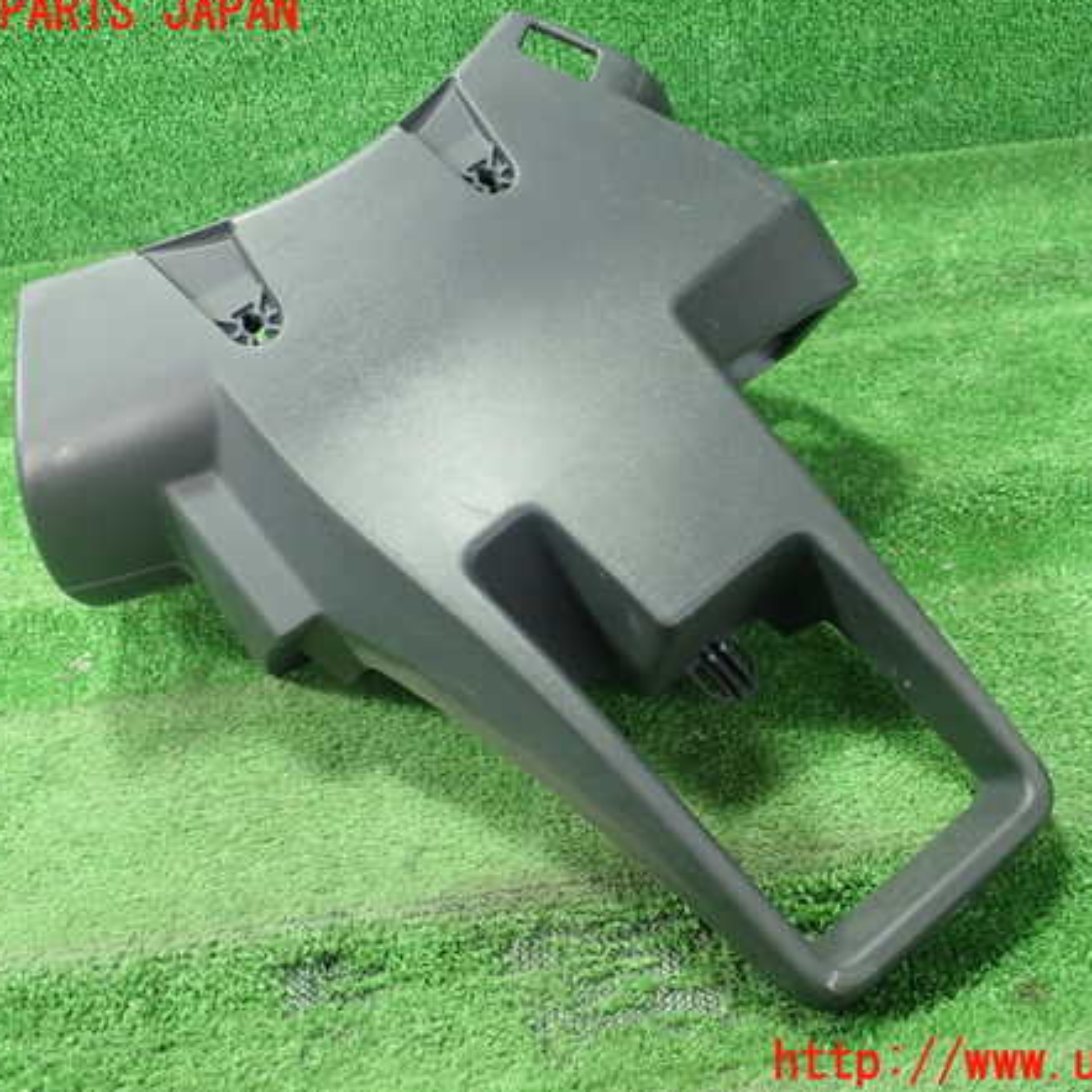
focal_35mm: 36
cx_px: 590
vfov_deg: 46.0
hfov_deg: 46.0
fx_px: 1285
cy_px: 539
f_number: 2.3
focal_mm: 5.5
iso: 640
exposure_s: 1/125
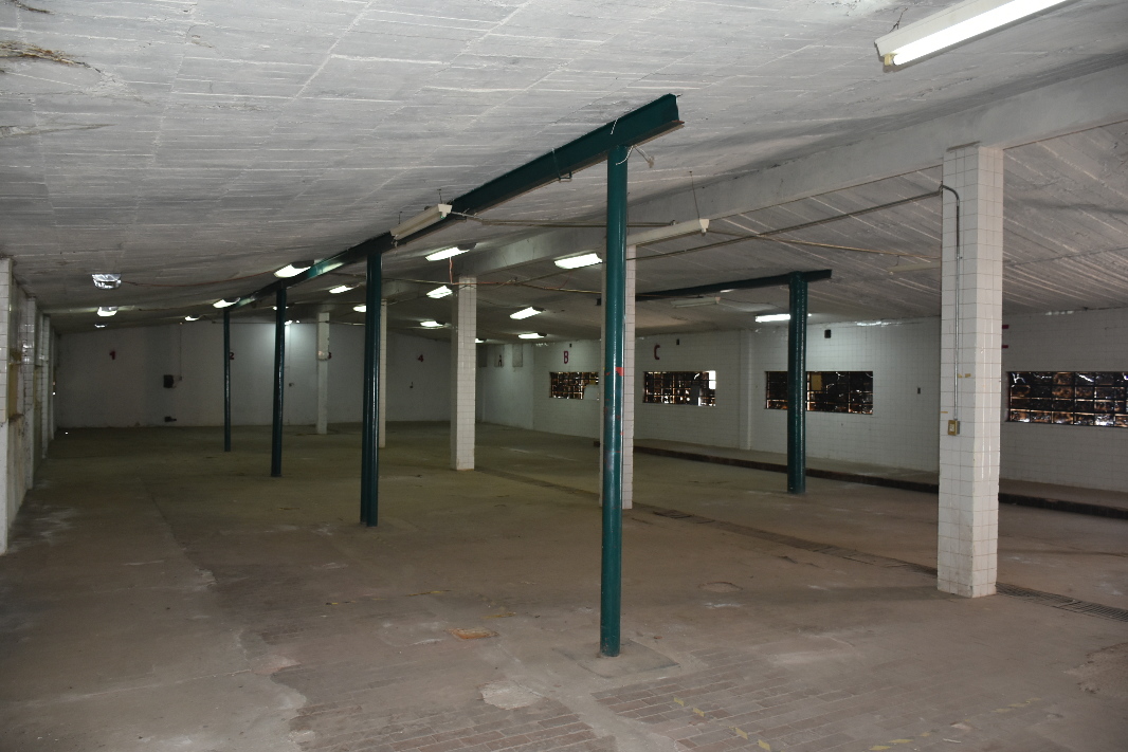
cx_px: 564
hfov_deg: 67.4
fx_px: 846
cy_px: 376
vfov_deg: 47.9
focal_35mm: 27
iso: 800
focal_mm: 18
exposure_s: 1/60
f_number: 3.5
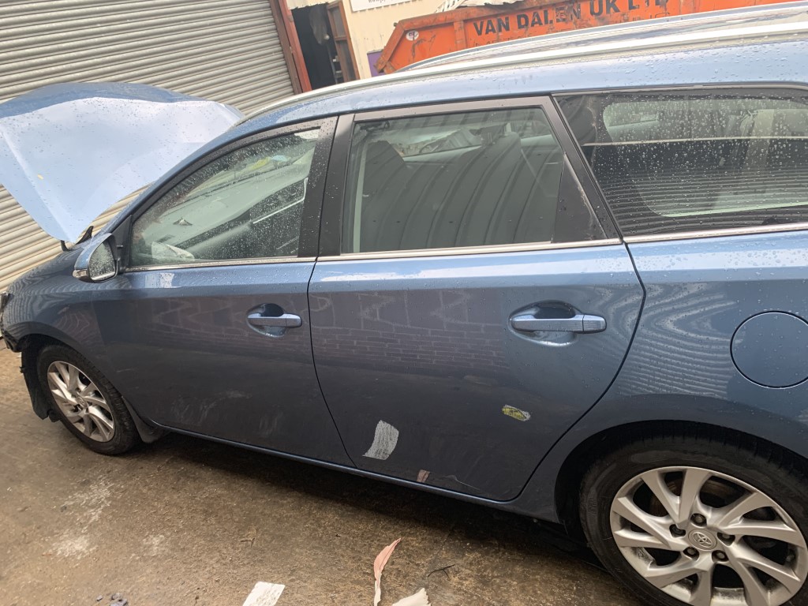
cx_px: 404
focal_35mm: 26
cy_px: 303
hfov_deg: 67.3
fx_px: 607
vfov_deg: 53.1
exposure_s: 1/60
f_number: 1.8
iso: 125
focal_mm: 4.25
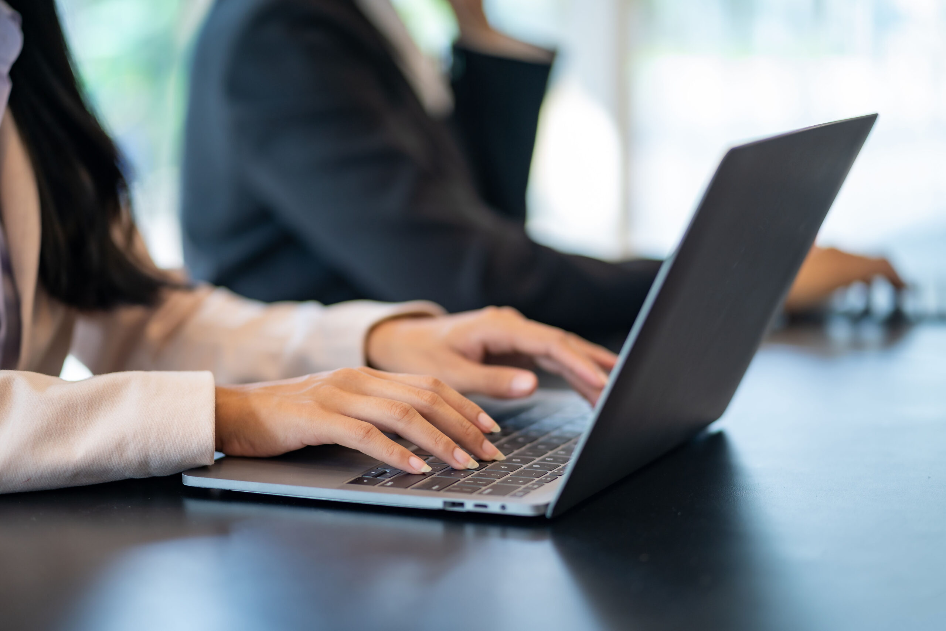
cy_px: 316
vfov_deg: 16.1
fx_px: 2234
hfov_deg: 23.9
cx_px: 473
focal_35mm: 85
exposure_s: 1/200
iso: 200
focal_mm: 85
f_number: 1.8
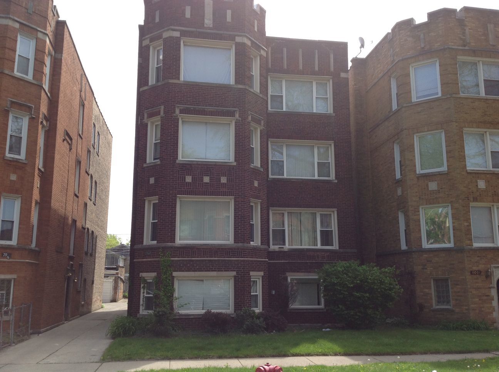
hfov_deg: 52.7
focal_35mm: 35
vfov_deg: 40.6
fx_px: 504
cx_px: 250
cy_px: 186
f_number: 2.4
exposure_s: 1/975
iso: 50
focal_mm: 4.28
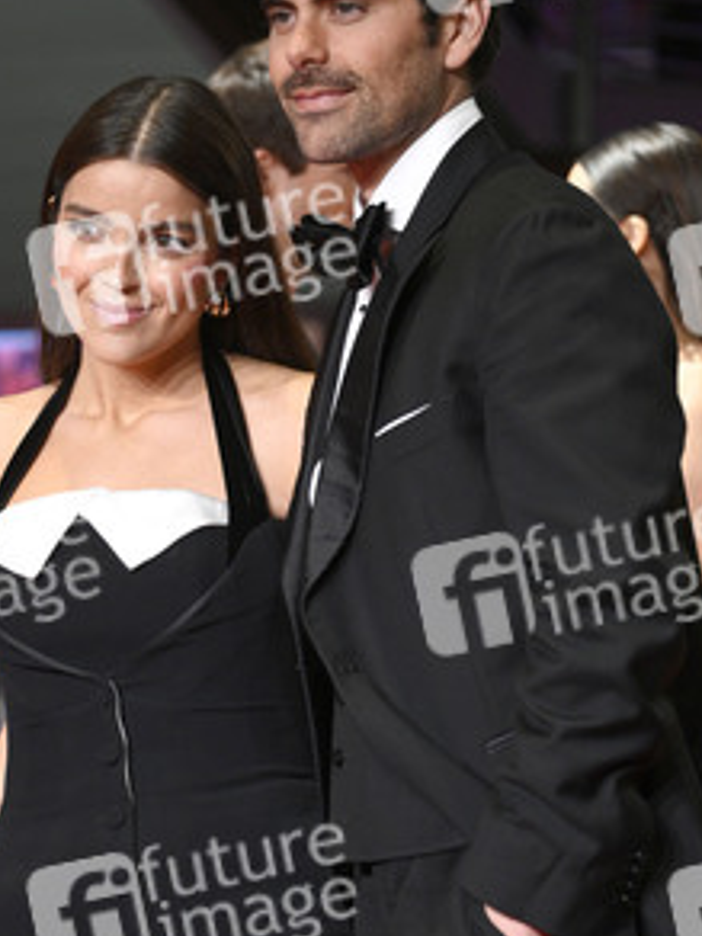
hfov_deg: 7.8
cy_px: 420
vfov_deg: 10.4
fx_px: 5165
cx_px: 285
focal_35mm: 191
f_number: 5.6
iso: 5000
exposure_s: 1/200
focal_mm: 145
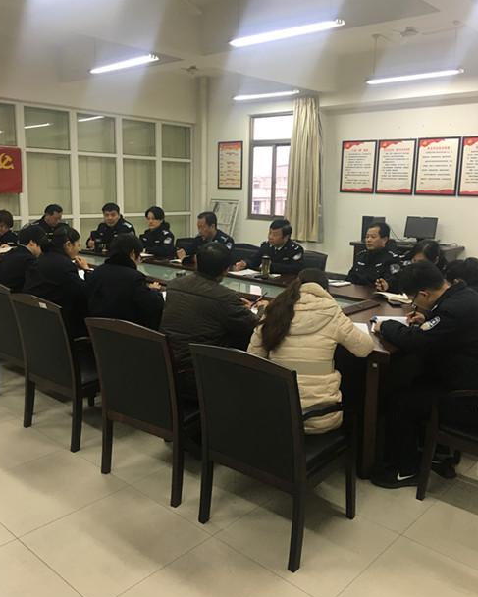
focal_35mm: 31
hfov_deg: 47.1
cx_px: 238
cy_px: 276
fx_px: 548
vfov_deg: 57.1
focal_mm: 4.15
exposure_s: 1/33
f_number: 2.2
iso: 64
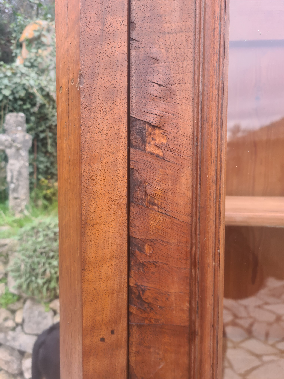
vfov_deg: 67.3
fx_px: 284
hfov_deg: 53.1
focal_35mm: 26
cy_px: 190
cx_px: 142
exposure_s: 1/50
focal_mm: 5.4
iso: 50
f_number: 1.8
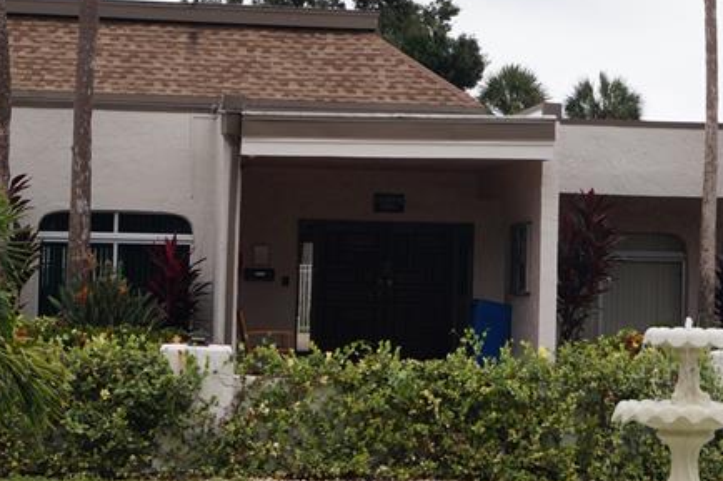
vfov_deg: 12.9
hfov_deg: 19.2
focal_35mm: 106
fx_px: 2128
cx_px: 539
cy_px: 142
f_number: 9
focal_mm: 30
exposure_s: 1/125
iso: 100
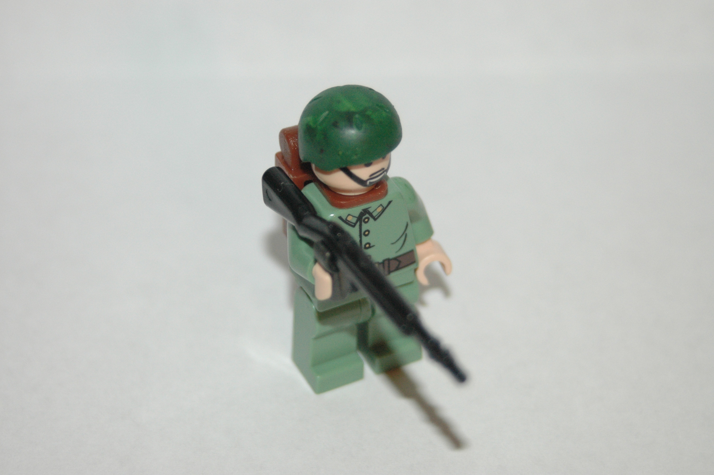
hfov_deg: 14.9
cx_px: 357
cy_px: 238
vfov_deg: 9.9
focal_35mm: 138
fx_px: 2735
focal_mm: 92
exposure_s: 1/60
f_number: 5.6
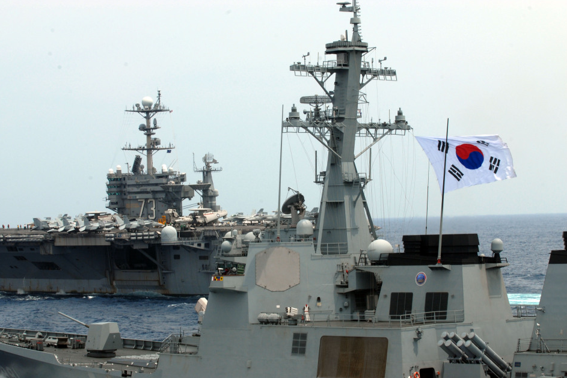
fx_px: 1906
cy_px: 191
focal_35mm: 121
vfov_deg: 11.3
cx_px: 283
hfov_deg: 16.9
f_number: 16
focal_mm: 80
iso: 160
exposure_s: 1/160
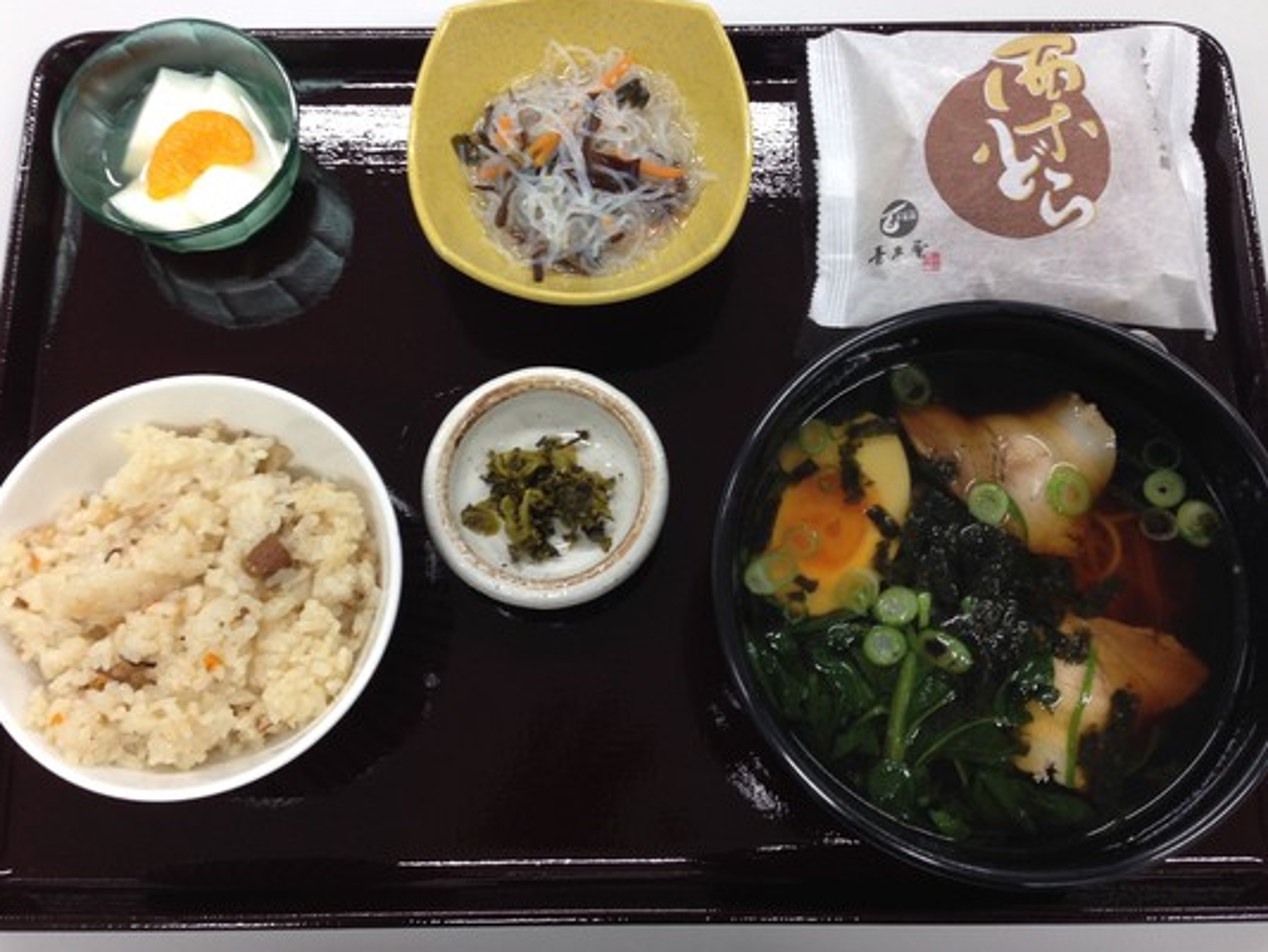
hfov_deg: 53.9
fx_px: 1246
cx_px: 617
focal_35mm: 34
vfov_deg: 41.8
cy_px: 478
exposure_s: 1/20
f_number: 2.4
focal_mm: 4.12
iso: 64
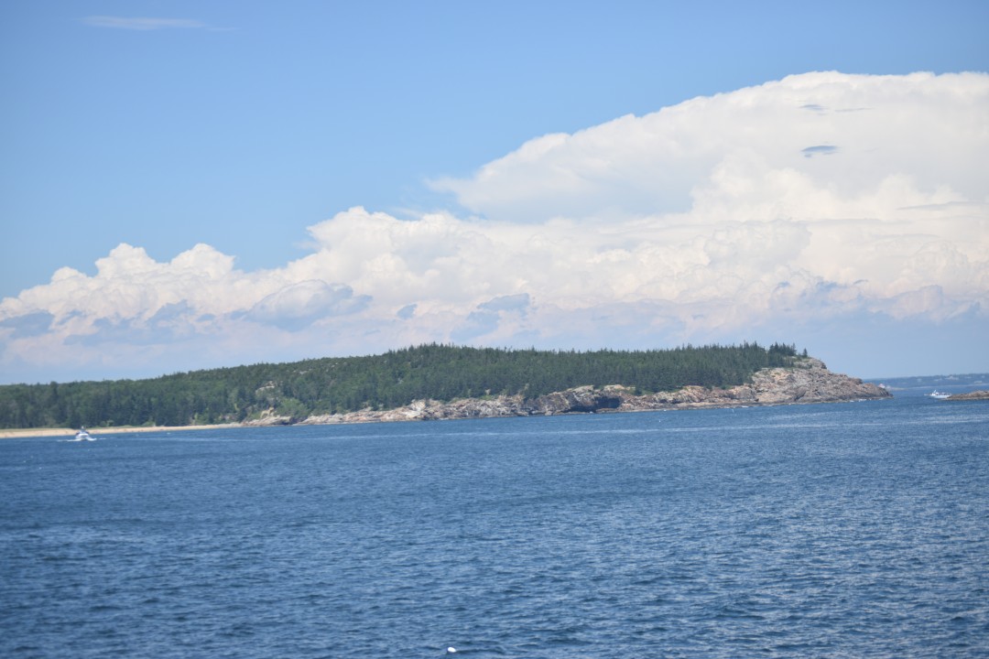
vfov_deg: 16.6
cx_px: 494
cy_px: 330
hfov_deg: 24.6
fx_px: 2266
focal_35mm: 82
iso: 100
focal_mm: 55
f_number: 4
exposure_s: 1/1000
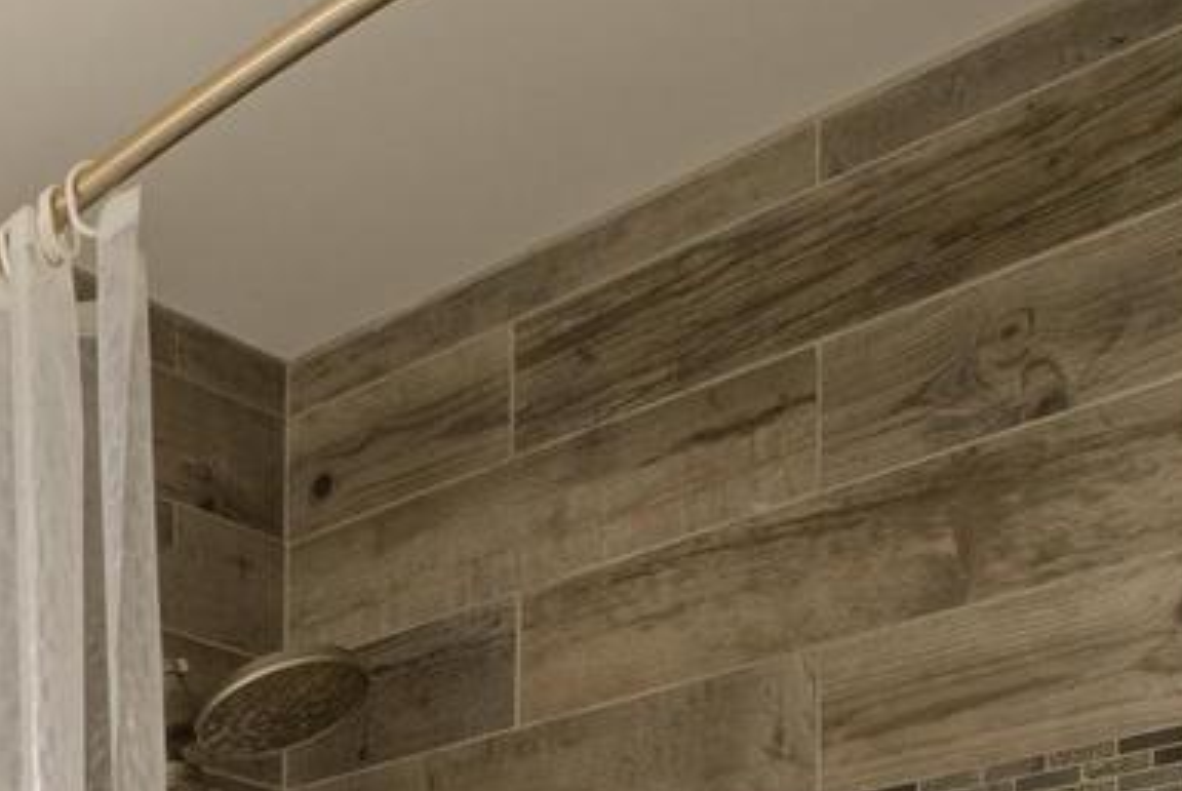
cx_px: -551
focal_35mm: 60
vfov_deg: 18.4
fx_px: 1972
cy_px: 1370
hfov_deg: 25.7
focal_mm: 16
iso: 200
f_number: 8
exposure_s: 1/20
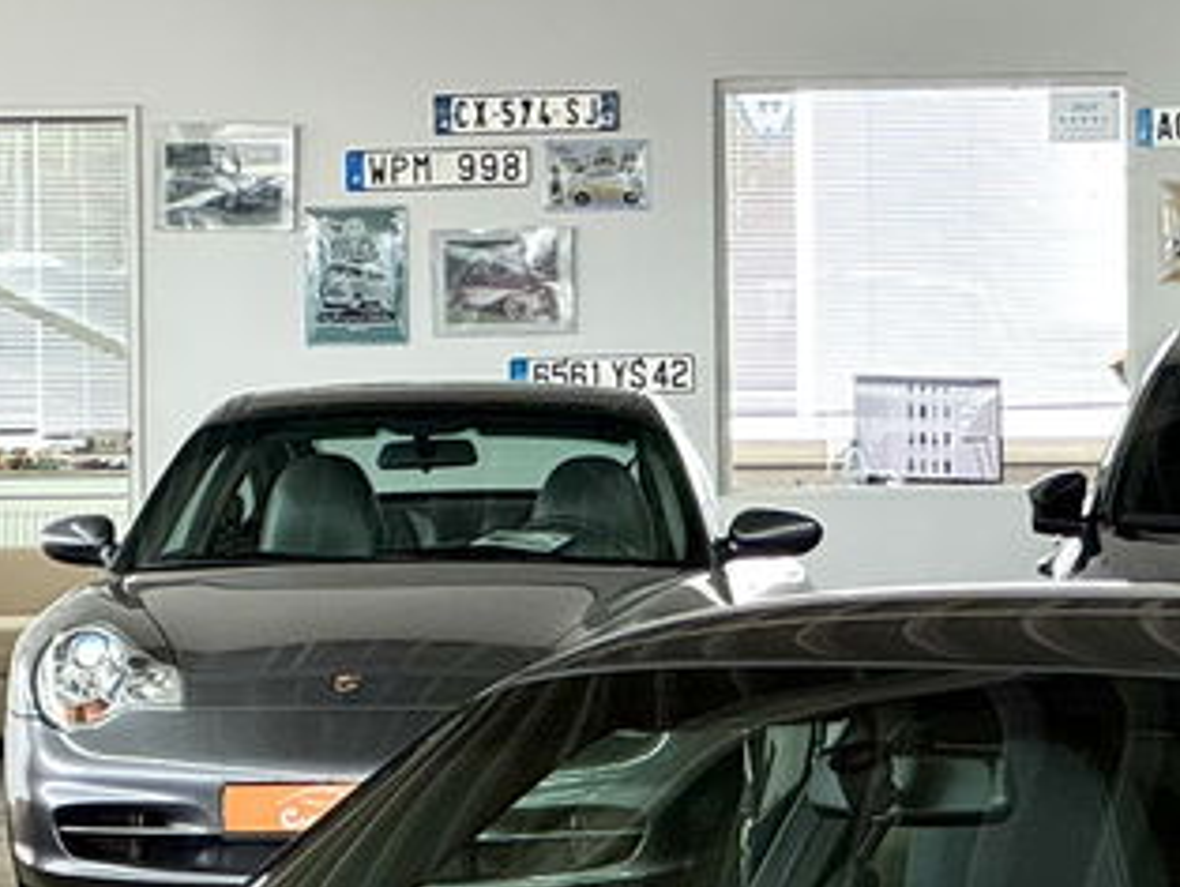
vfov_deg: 5.9
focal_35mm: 251
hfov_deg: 7.9
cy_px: 1041
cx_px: 797
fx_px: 8563
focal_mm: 9
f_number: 2.8
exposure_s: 1/99
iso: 200
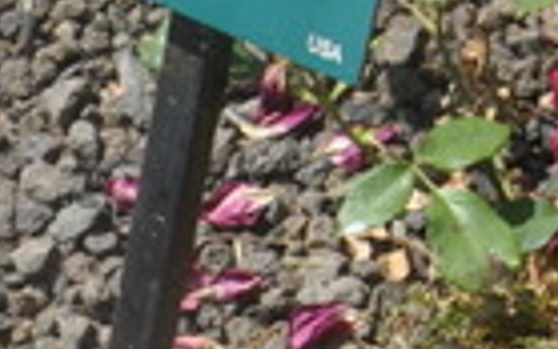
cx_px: 1064
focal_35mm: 276
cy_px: -616
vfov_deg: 4.6
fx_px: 4199
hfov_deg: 7.3
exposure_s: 1/250
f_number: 8
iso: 200
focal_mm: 28
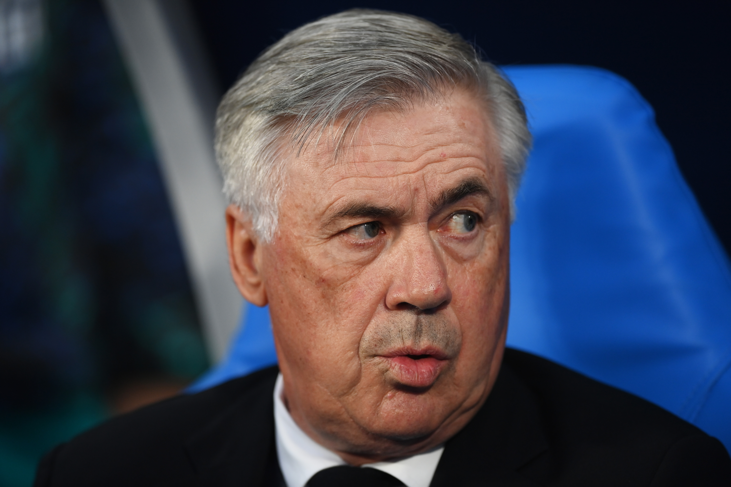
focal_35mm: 400
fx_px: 8122
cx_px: 366
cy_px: 244
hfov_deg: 5.2
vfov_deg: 3.4
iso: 1250
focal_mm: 400
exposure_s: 1/1600
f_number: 2.8
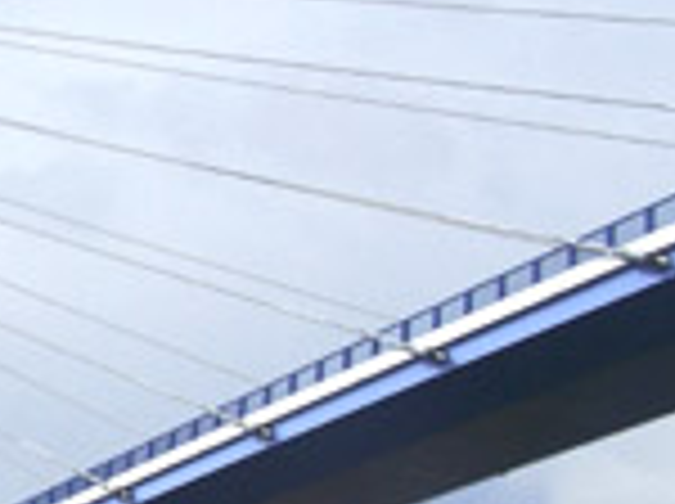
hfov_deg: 17.7
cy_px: 466
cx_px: -52
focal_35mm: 108
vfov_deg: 13.5
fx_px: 2103
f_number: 5.6
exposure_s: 1/640
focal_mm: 6.3
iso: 64
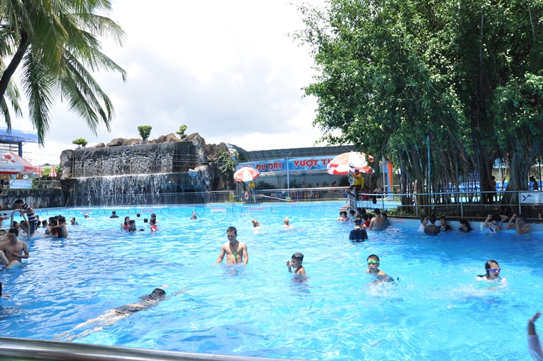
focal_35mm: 26
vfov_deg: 50.3
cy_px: 180
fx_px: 384
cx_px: 272
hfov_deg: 70.5
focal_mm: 17
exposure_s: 1/125
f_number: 11
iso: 200
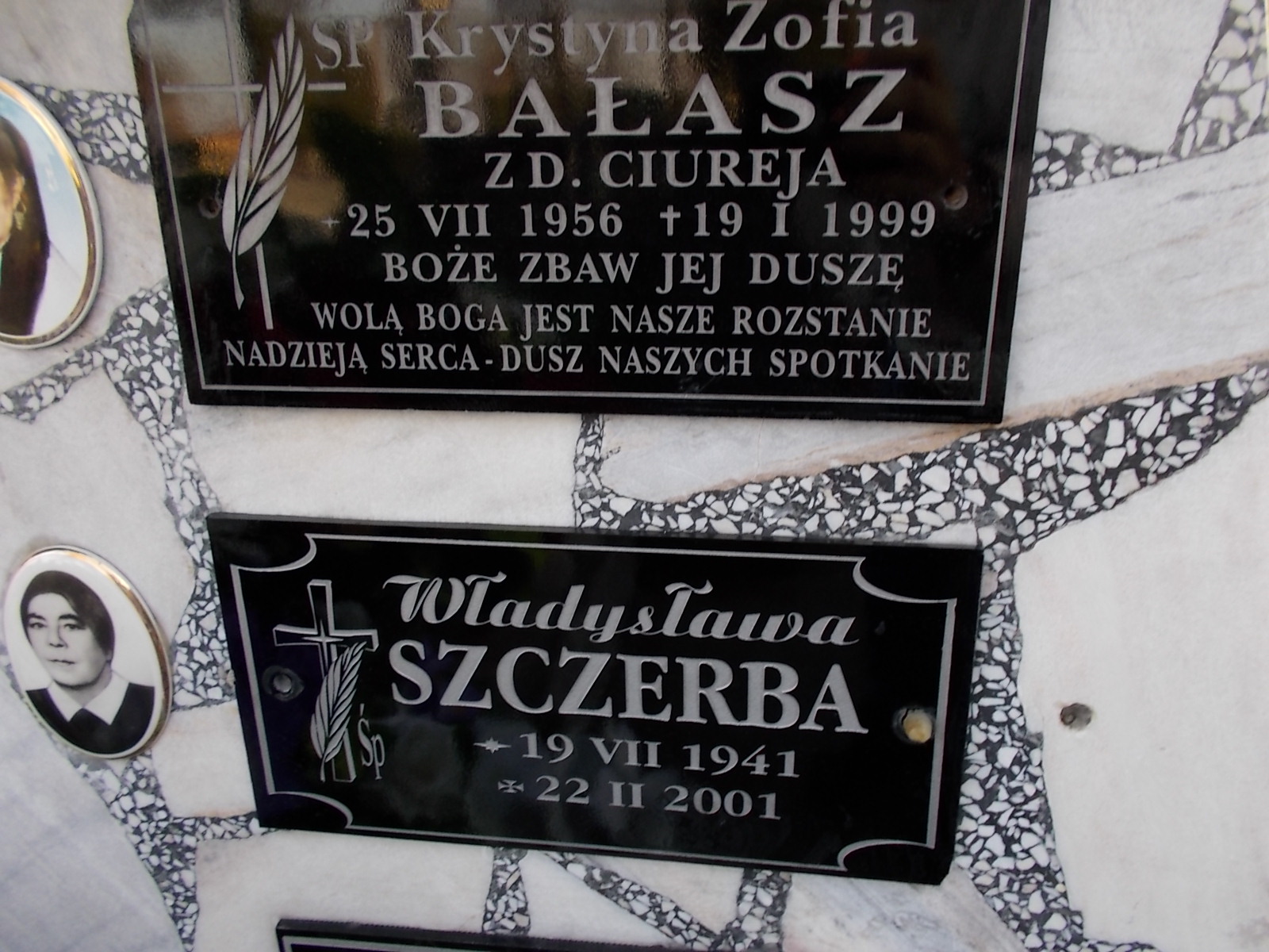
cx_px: 634
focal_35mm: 26
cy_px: 476
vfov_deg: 53.1
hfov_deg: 67.3
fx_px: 953
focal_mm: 4.6
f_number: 3.2
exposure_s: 1/60
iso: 80
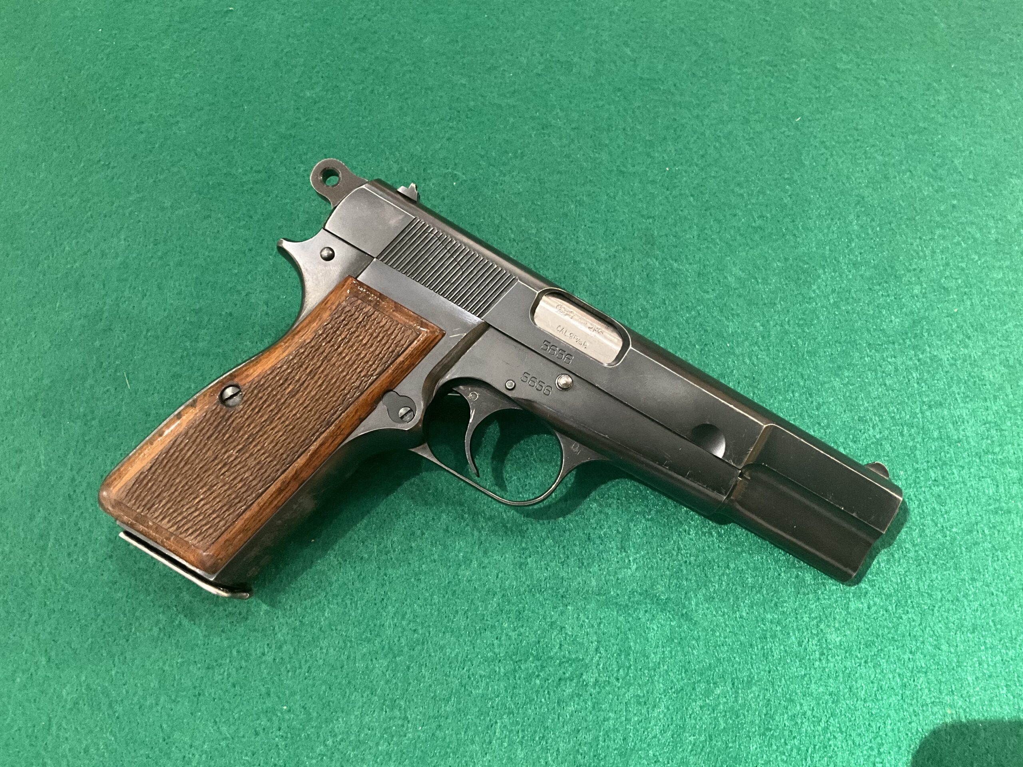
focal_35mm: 29
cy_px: 384
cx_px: 512
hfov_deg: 61.7
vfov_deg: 48.2
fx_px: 857
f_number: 1.8
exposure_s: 1/30
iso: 320
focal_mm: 3
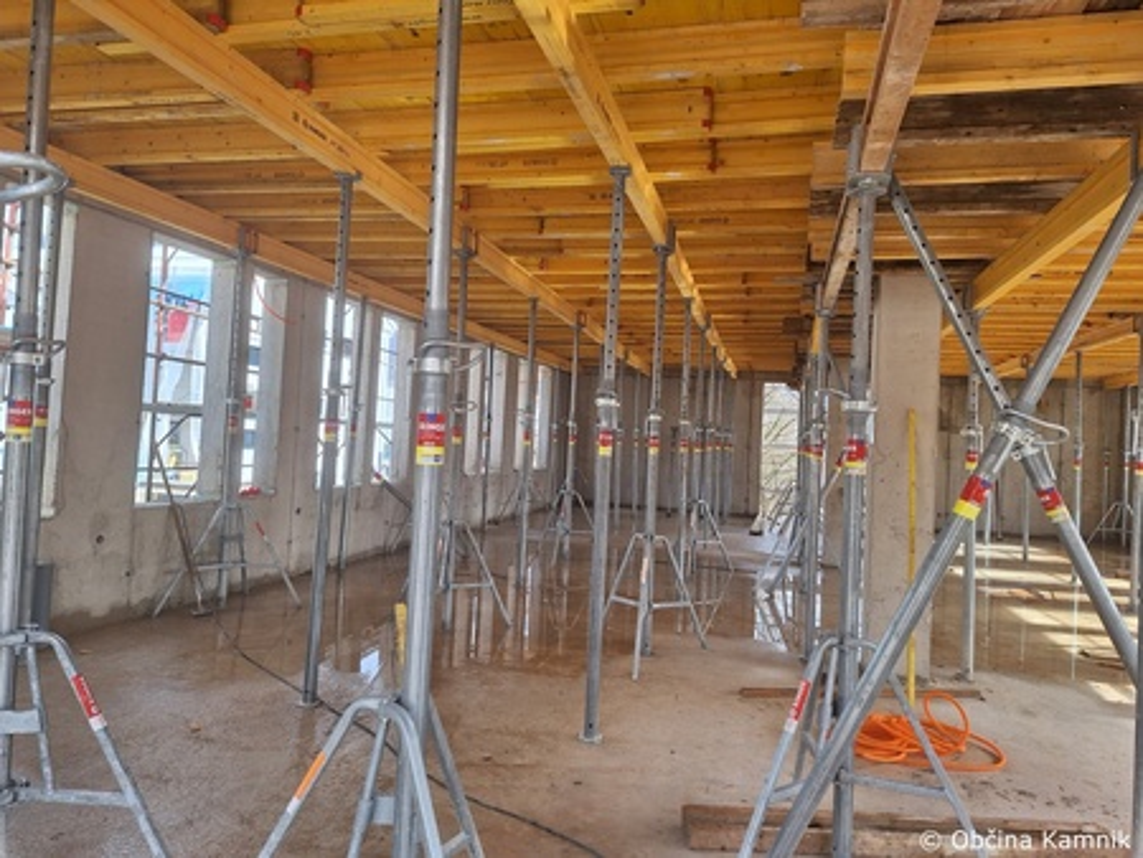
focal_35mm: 23
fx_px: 760
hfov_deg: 73.9
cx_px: 572
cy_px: 429
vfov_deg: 58.9
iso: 40
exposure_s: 1/328
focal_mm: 5.54
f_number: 1.8
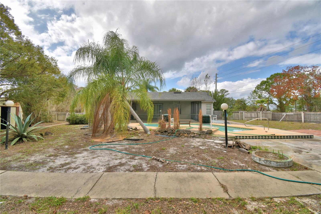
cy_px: 107
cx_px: 160
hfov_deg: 100.4
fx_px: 134
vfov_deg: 77.3
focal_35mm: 15
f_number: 10
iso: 100
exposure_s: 1/250
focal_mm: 10
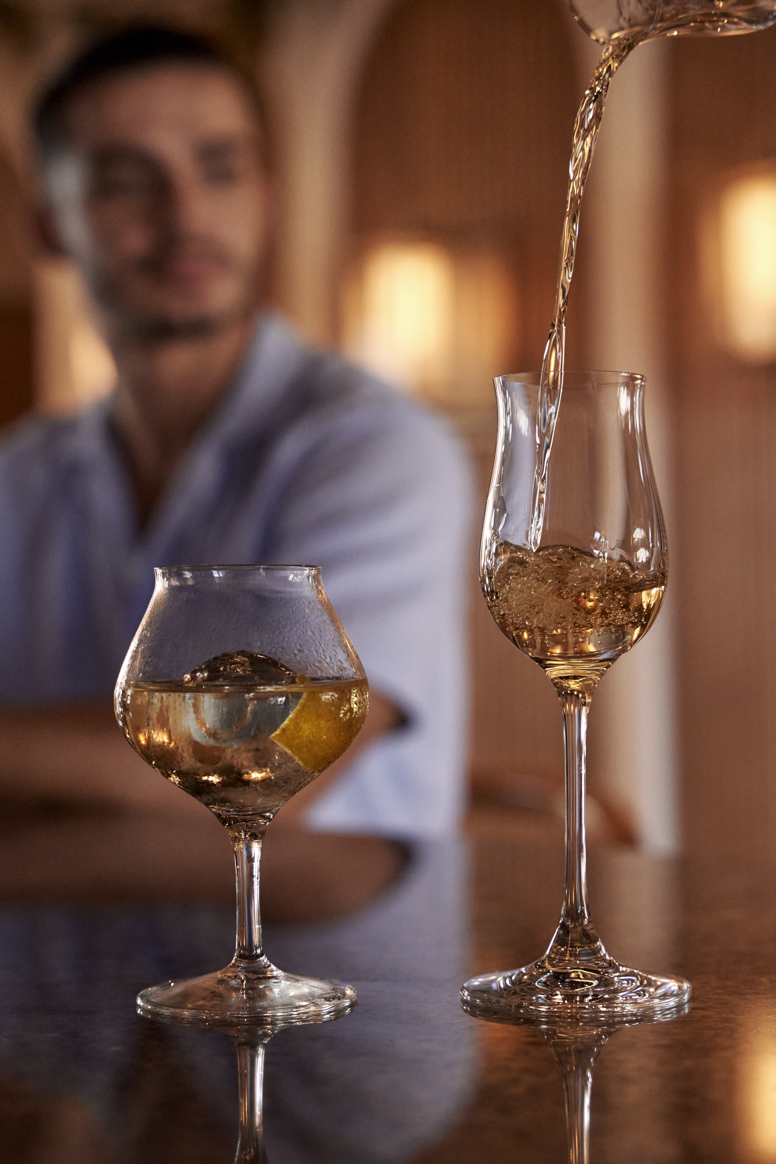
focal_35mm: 70
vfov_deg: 28.8
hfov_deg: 19.5
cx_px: 388
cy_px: 582
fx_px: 2263
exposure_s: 1/1000
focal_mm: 70
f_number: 4.5
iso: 2000
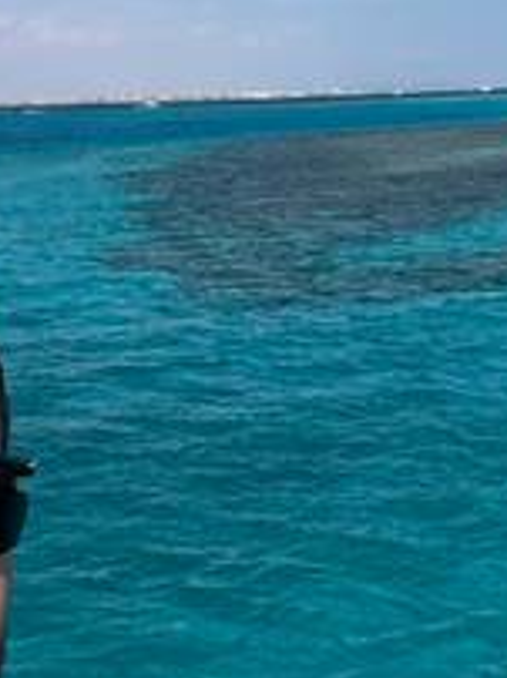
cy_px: 477
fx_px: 1429
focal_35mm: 73
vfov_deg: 26.5
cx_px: 232
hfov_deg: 20.1
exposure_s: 1/1996
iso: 25
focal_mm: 2.69
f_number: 1.9
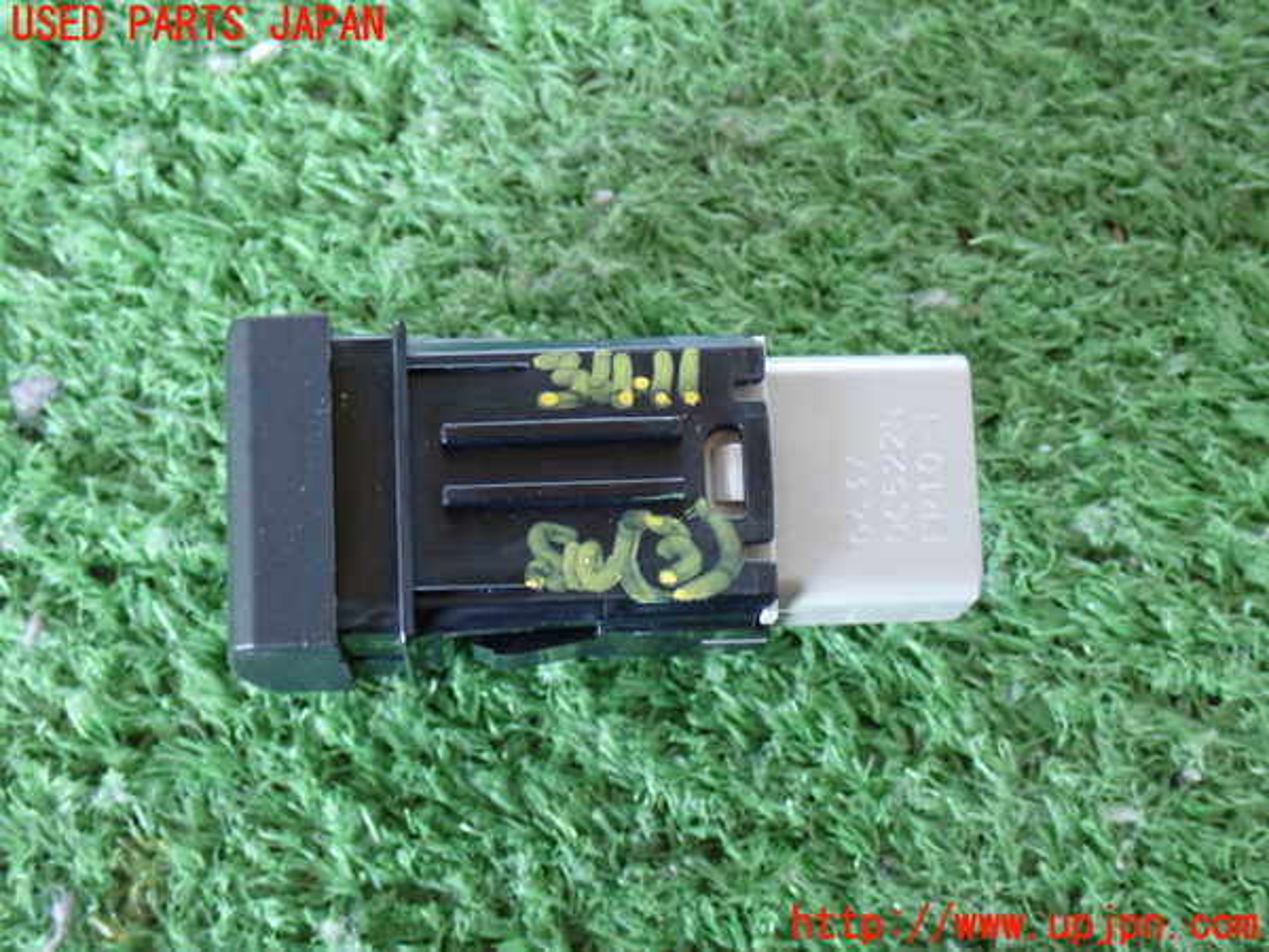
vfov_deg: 21.9
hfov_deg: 29.0
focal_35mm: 67
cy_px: 476
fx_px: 2456
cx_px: 634
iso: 1000
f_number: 3.8
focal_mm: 11.88
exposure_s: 1/15
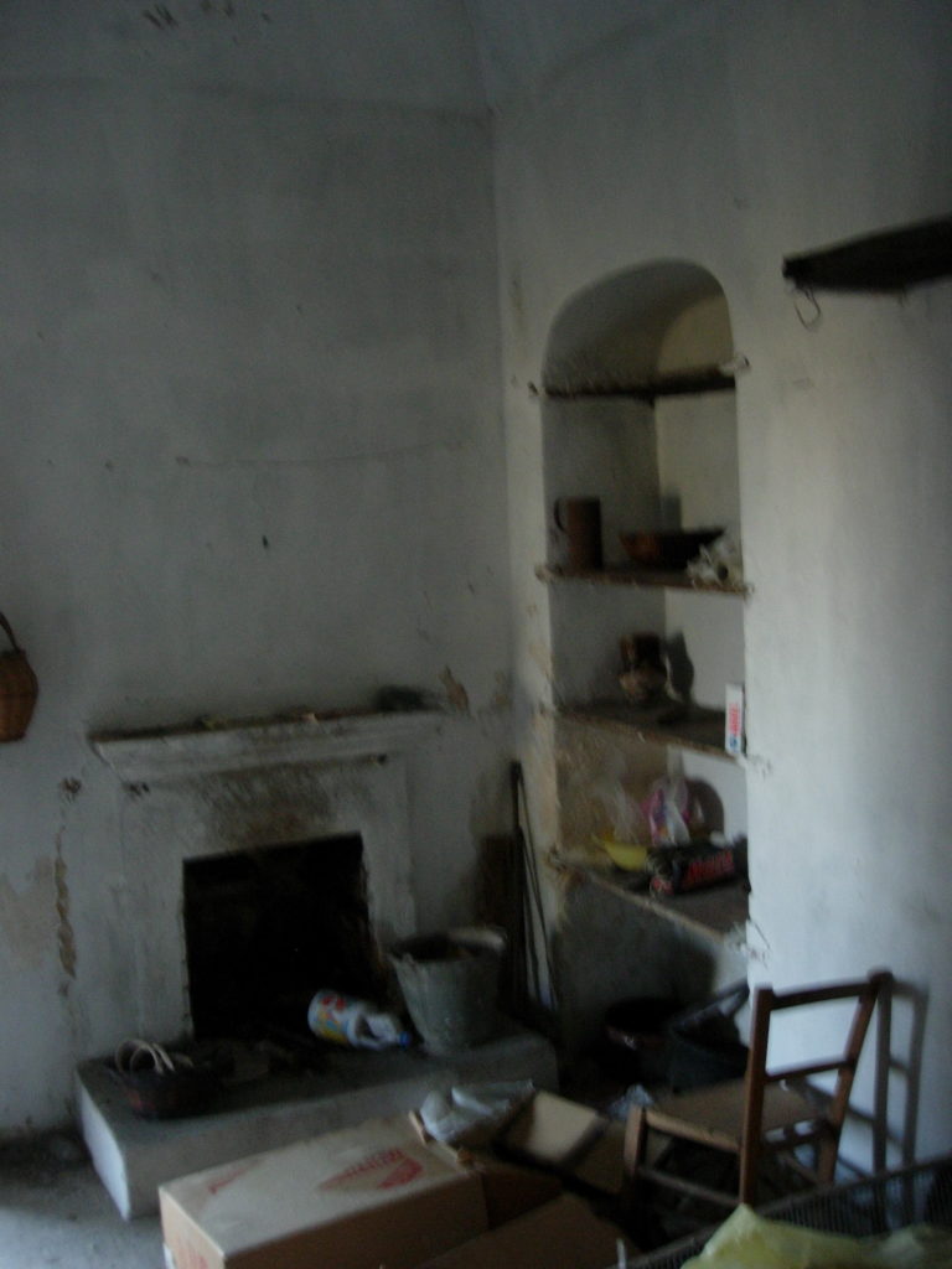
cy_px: 634
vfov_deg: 49.0
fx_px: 1393
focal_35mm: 38
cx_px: 476
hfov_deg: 37.7
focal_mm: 7.8
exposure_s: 1/16.9
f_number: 2.8
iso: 200
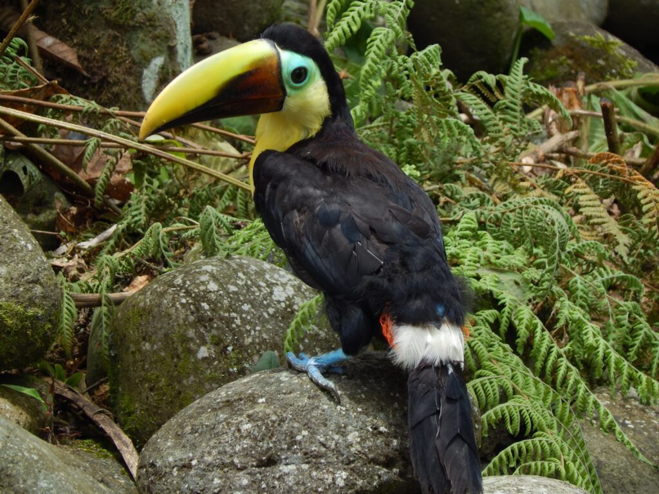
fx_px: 10471
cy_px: 247
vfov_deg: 2.7
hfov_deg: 3.6
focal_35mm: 550
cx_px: 330
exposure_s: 1/320
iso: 125
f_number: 5.8
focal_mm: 97.9
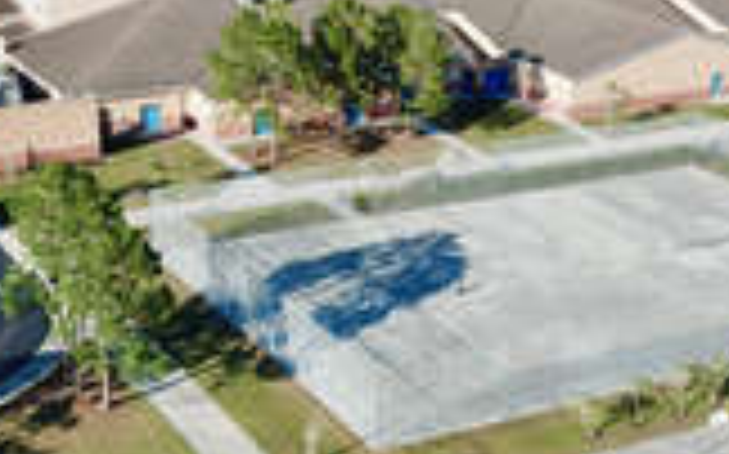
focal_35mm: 68
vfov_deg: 17.4
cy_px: 665
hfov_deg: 30.1
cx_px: 292
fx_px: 1350
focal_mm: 4.73
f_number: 2.2
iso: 100
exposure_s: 1/749
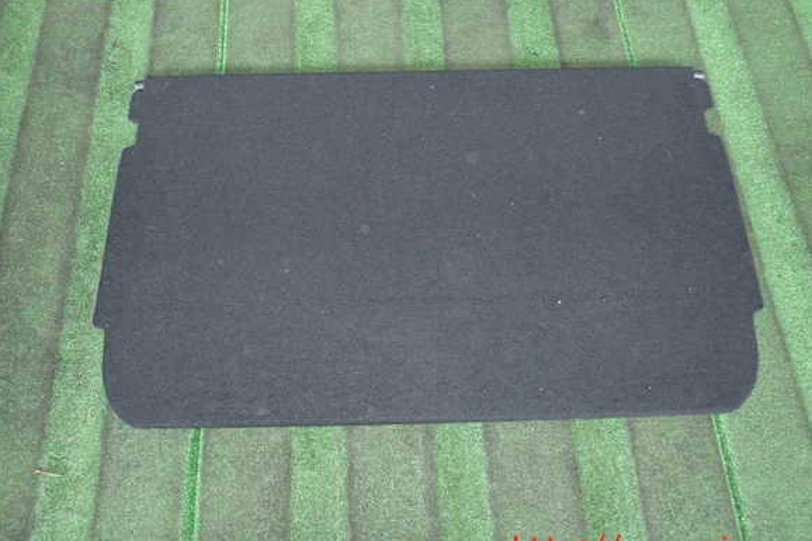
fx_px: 609
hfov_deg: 67.4
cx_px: 409
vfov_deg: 47.9
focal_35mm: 27
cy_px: 252
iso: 400
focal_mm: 4.5
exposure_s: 1/100
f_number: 2
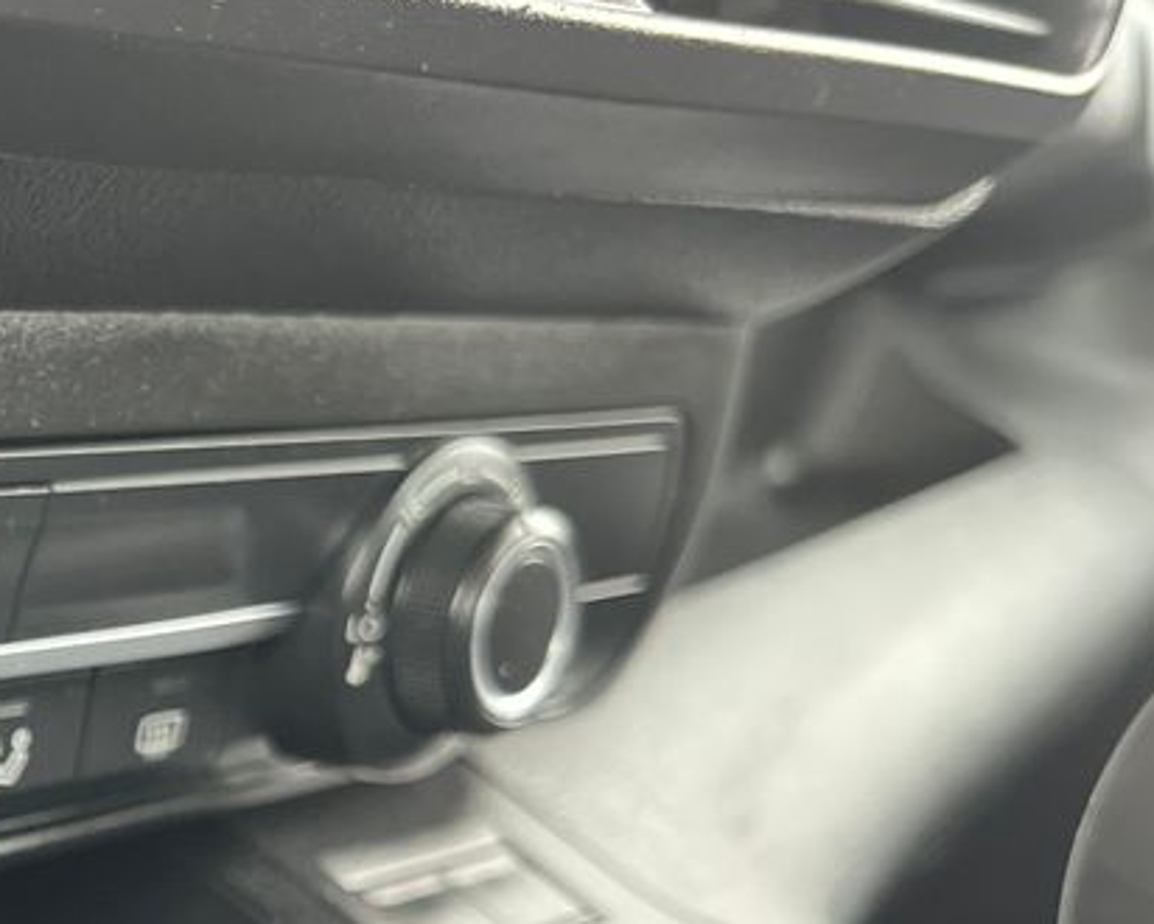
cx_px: -218
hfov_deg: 26.7
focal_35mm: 63
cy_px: 882
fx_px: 2153
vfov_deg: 23.4
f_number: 1.6
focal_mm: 5.1
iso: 500
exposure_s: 1/60
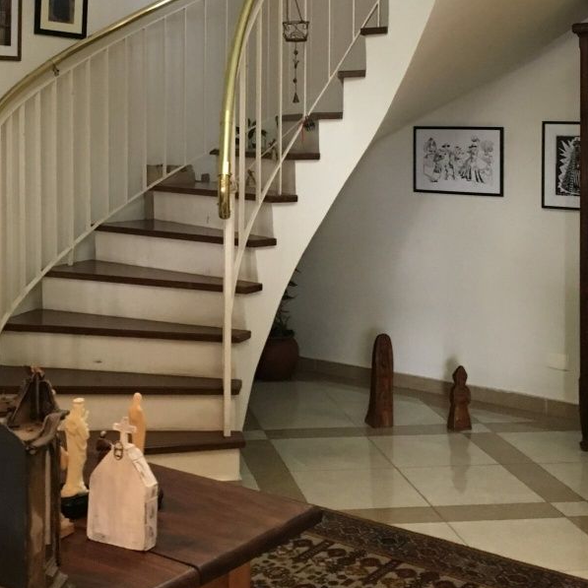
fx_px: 1057
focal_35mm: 55
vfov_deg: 30.4
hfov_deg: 31.0
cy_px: 125
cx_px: 234
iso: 200
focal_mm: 4.15
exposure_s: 1/15
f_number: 2.2
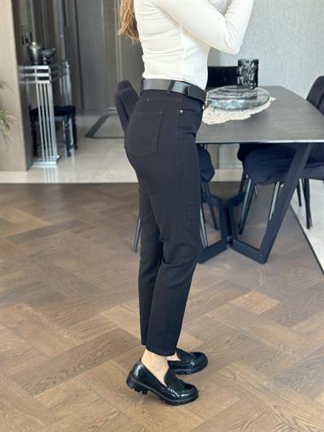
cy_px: 216
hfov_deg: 30.3
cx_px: 162
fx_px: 599
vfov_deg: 39.6
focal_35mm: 48
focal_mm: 6.86
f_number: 1.78
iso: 125
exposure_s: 1/63
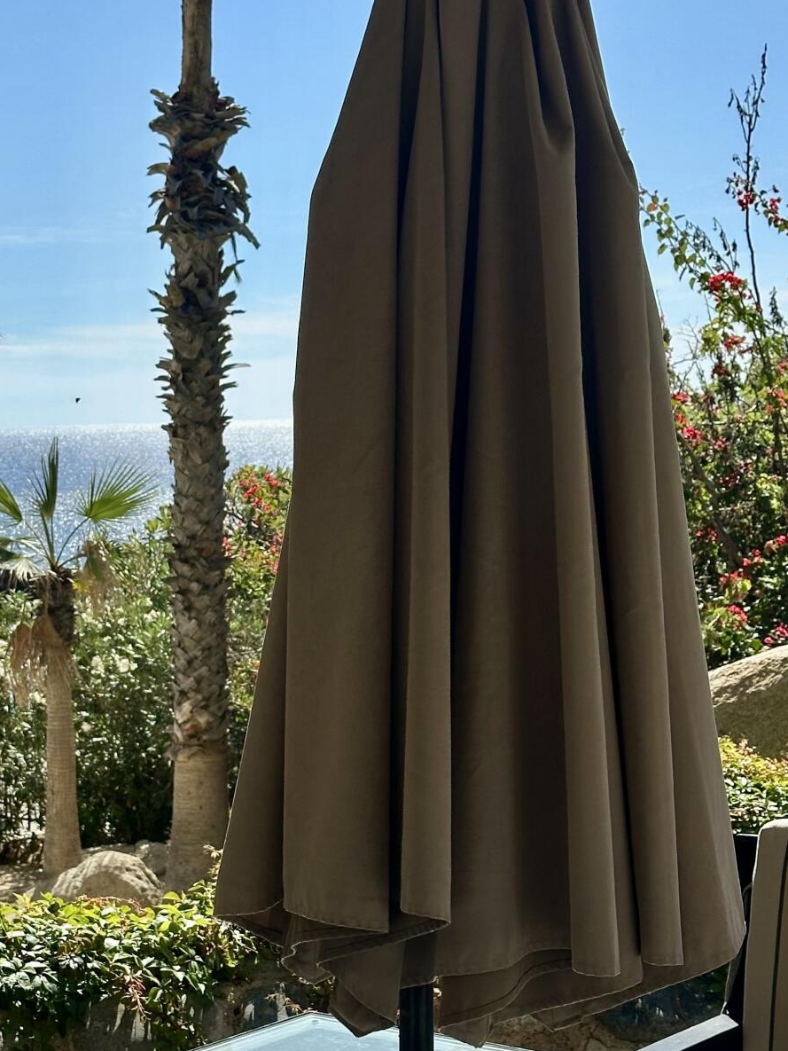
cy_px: 486
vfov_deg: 24.1
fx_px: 2458
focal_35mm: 81
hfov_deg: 18.1
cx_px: 244
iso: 64
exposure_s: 1/5556
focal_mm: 6.86
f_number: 1.78
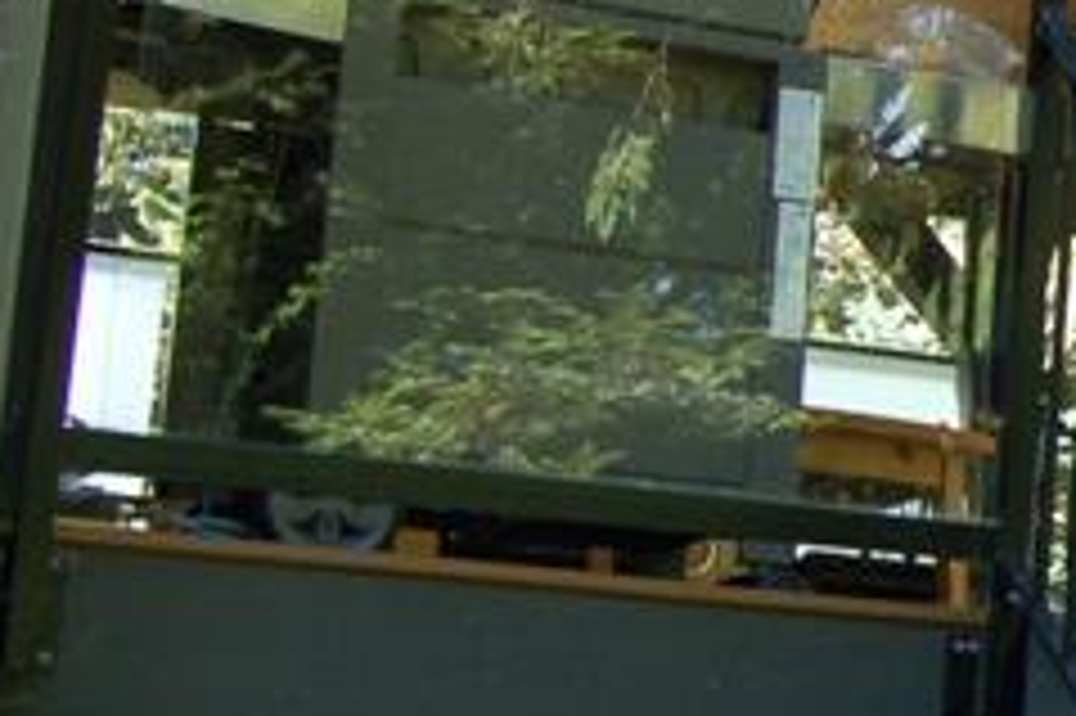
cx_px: 1931
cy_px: 277
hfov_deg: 14.7
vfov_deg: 11.2
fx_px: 3648
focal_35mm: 122
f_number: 5.6
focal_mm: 19
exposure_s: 1/125
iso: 400
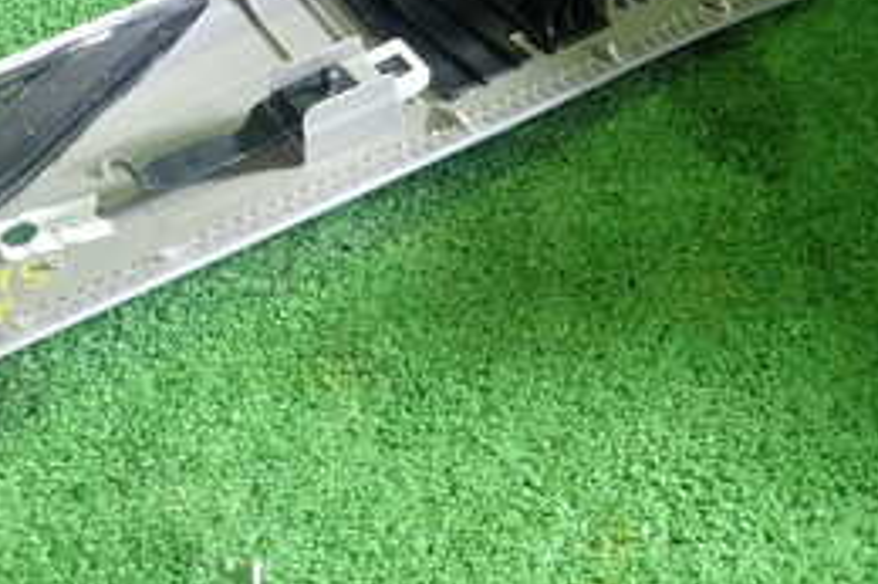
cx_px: -44
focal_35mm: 60
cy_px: 165
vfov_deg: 22.4
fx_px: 1462
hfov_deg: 30.5
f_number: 2
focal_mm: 4.5
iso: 200
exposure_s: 1/30
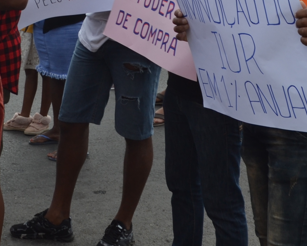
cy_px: -61
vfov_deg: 15.7
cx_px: 101
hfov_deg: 20.3
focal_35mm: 94
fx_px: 854
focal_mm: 18
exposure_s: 1/160
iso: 100
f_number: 6.3
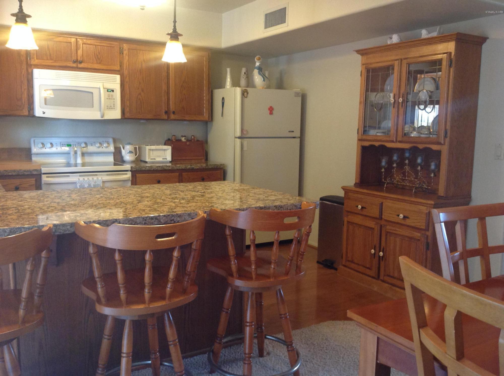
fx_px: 509
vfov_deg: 40.6
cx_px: 252
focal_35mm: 35
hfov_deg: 52.7
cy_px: 188
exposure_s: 1/15
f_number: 2.4
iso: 200
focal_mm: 4.28
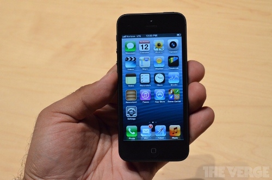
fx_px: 452
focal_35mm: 60
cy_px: 90
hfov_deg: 33.5
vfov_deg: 22.5
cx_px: 136
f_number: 9
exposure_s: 1/100
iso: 3200
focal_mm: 40
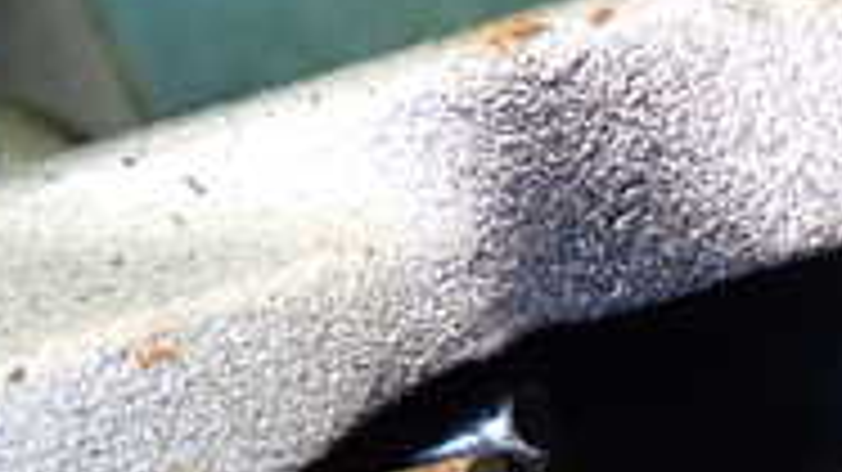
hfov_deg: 20.3
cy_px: 661
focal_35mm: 105
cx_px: 567
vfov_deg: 11.2
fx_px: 2343
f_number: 2.3
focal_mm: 5.4
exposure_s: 1/30
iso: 250
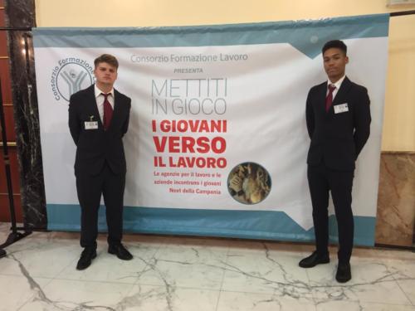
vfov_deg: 48.2
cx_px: 208
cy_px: 156
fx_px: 348
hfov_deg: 61.7
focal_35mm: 29
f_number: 2.2
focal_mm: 4.15
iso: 125
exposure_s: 1/33
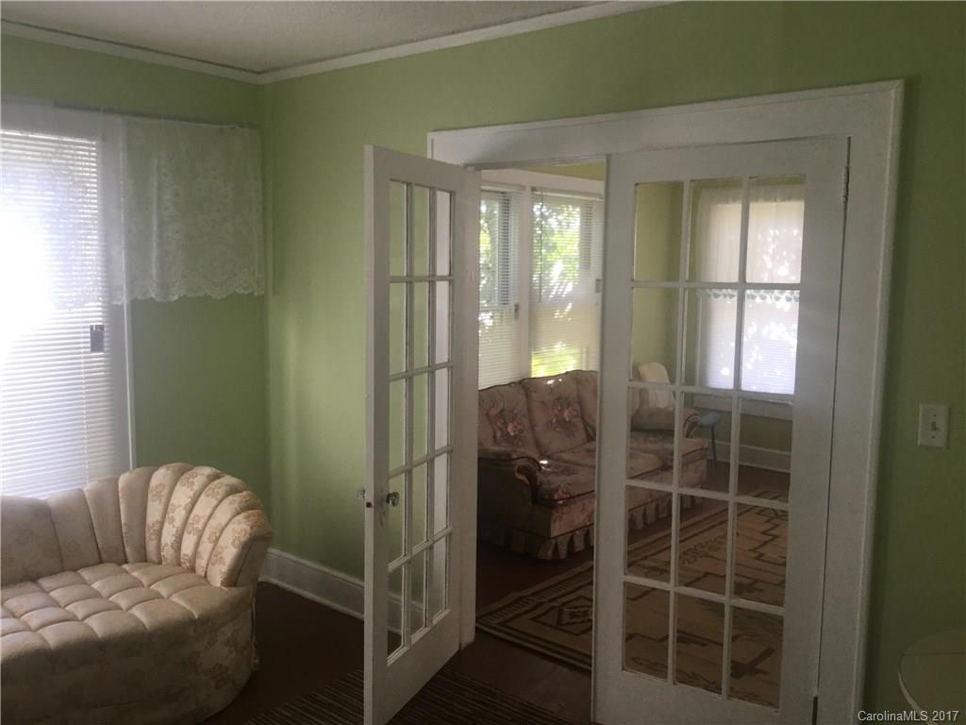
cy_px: 362
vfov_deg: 45.4
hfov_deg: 58.4
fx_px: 865
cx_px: 483
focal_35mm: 31
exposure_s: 1/30
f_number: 2.4
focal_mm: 3.3
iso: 25
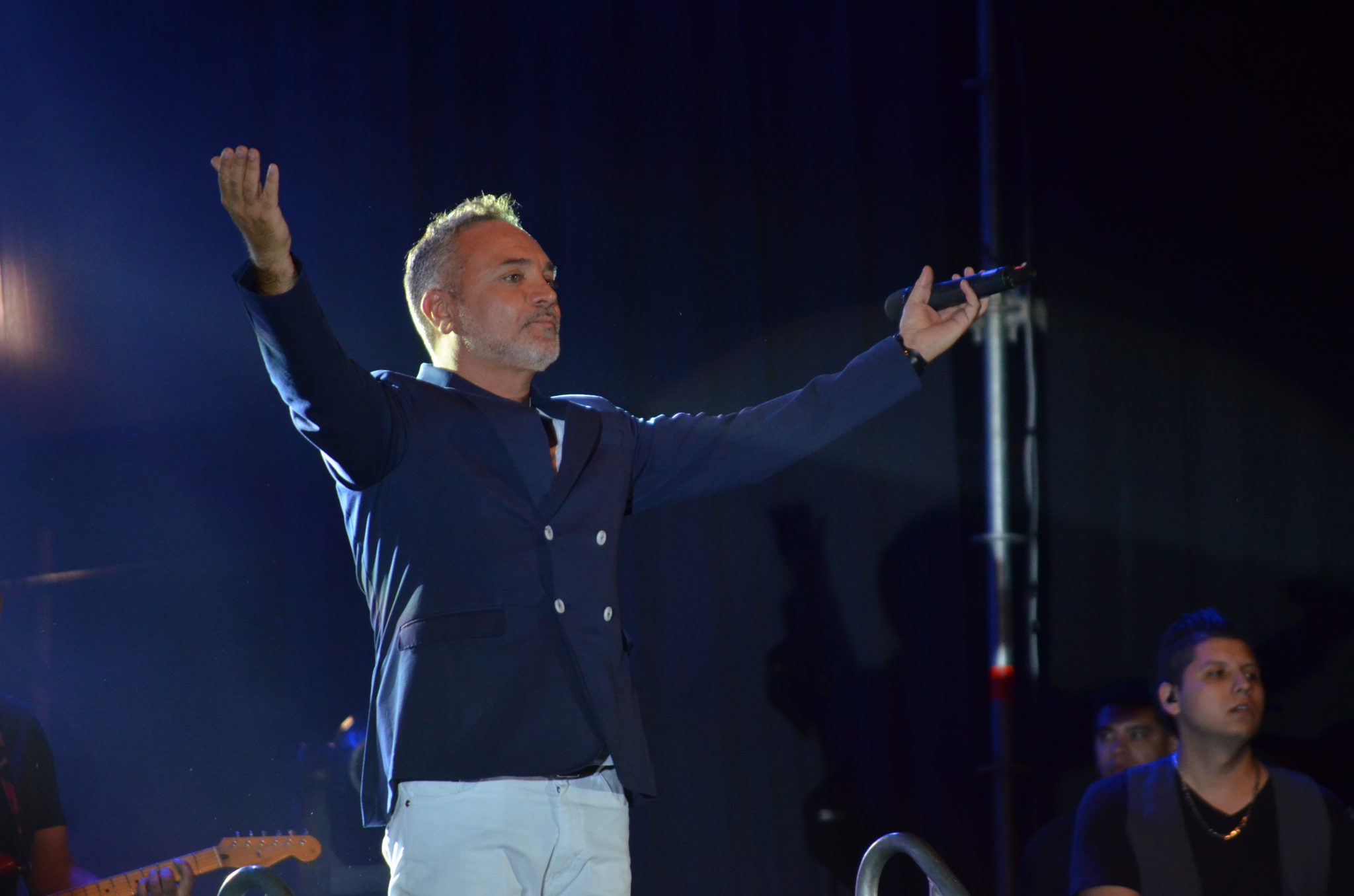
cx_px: 677
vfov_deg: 4.6
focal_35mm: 300
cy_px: 448
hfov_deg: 6.9
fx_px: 11259
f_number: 5.6
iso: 1600
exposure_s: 1/200
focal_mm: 200
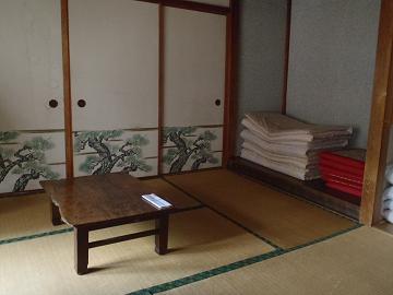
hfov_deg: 63.4
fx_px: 318
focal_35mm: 28
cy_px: 148
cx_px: 196
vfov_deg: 49.7
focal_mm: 5
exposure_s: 1/4
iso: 400
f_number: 3.9
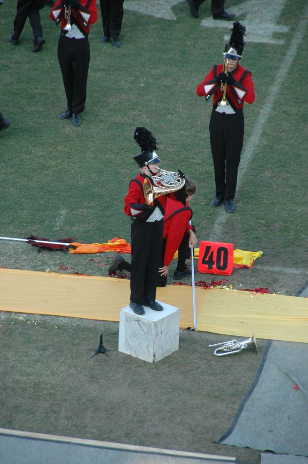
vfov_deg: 6.9
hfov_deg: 4.6
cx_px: 154
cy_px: 232
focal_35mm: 300
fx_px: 3860
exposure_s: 1/160
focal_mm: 200
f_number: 5.6
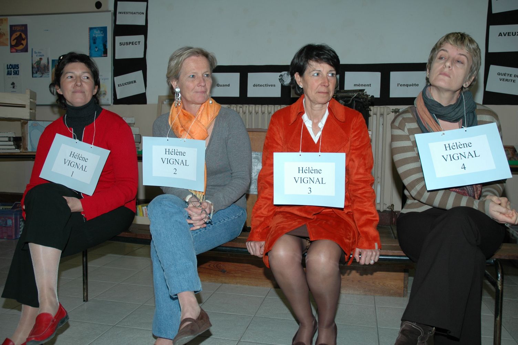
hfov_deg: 57.3
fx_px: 474
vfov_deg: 39.9
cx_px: 259
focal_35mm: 33
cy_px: 172
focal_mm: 22
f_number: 4
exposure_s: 1/60
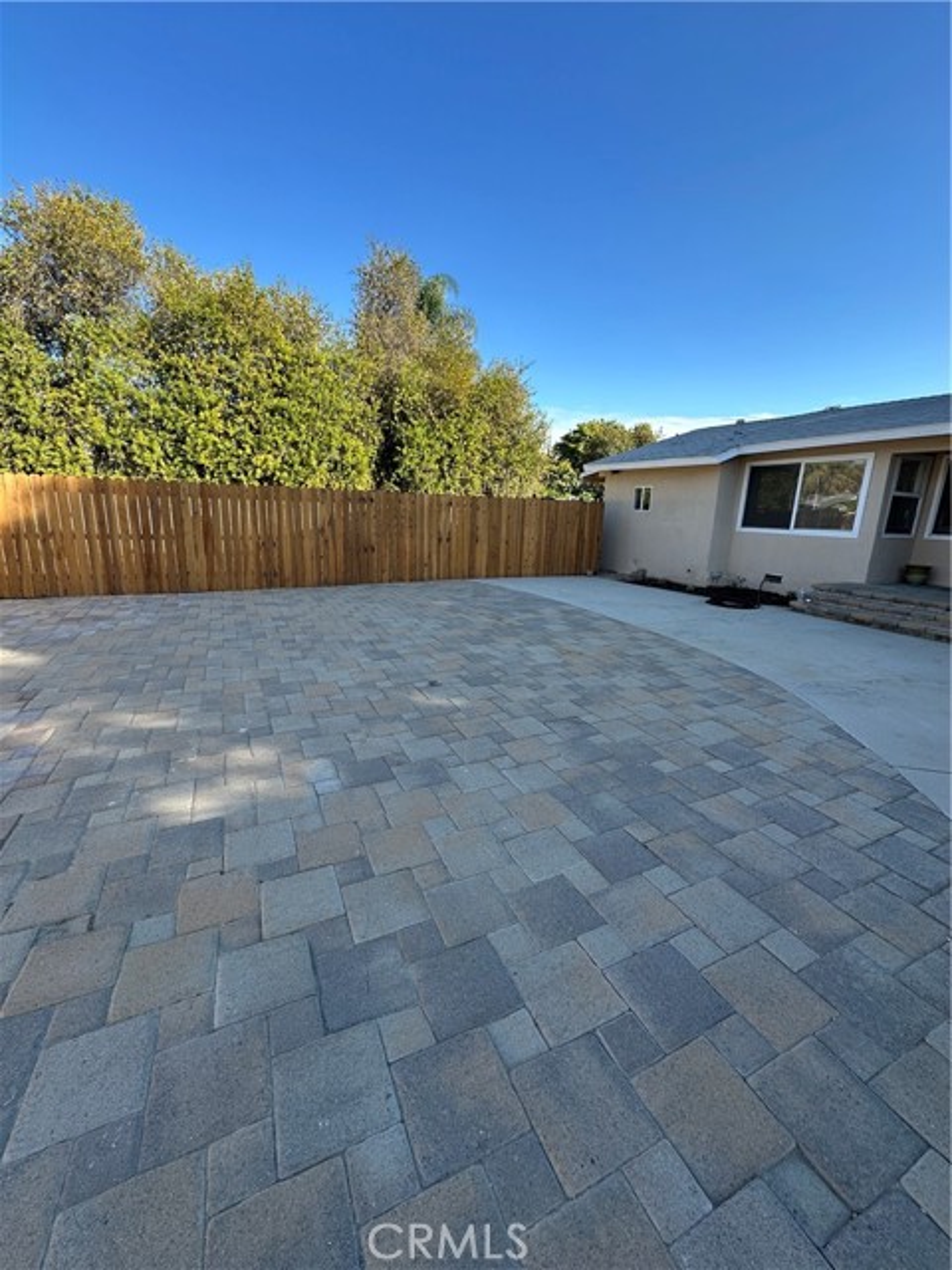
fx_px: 513
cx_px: 476
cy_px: 635
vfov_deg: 102.1
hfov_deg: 85.7
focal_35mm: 14
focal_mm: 2.22
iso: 40
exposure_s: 1/511
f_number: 2.2
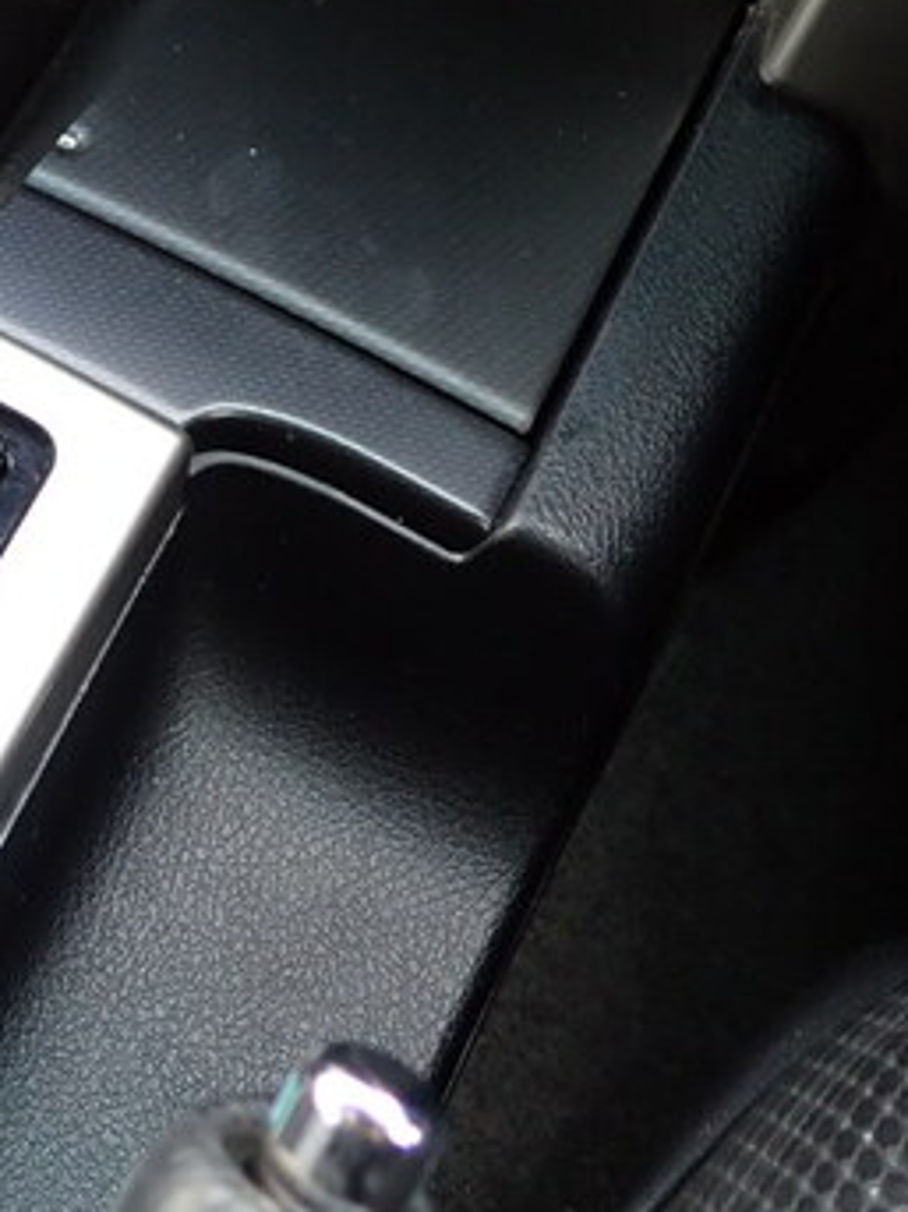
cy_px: 360
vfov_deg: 27.5
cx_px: -346
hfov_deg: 19.1
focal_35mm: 70
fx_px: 2450
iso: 200
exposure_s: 1/60
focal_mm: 5.4
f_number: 2.3
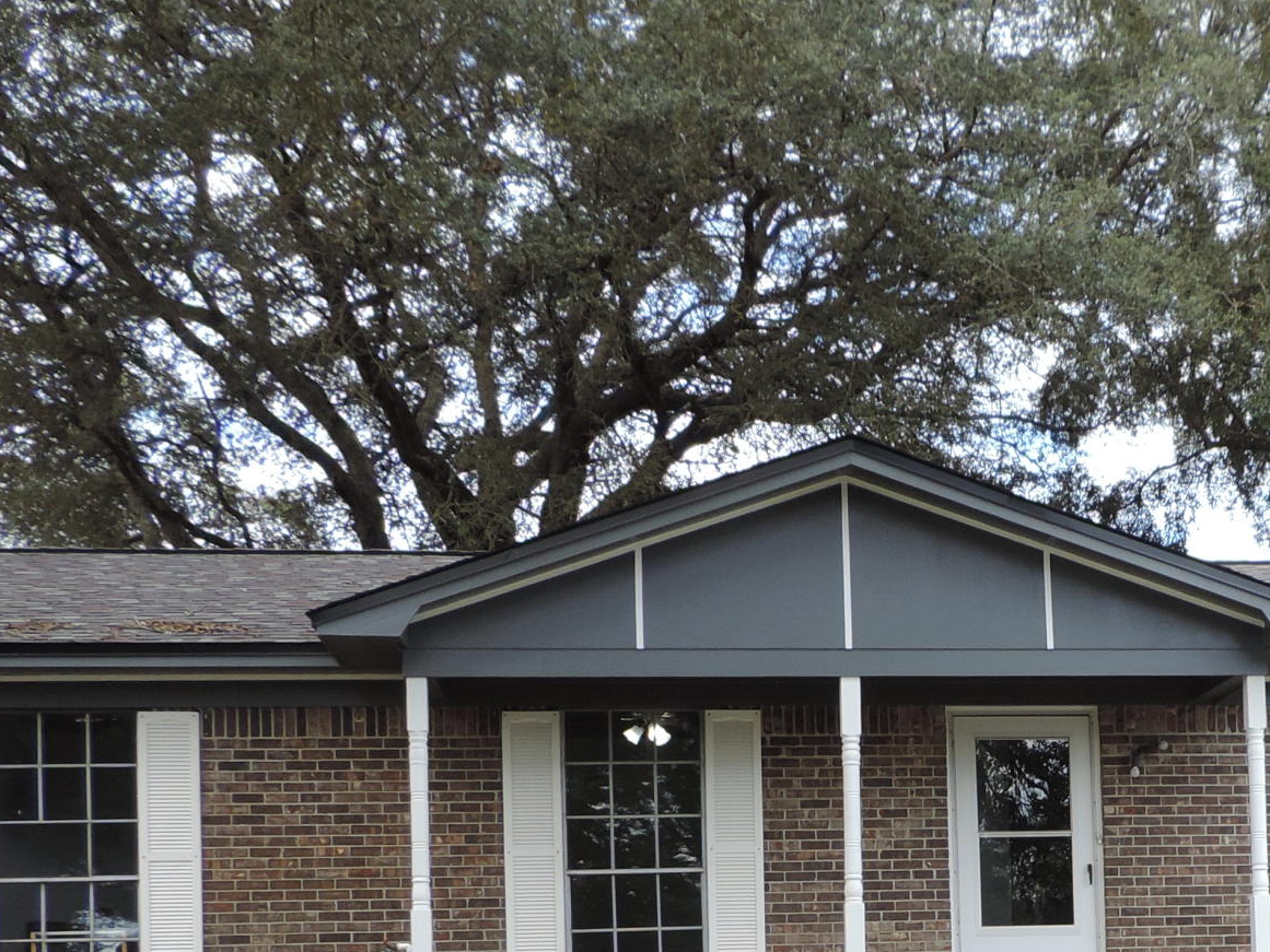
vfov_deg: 22.6
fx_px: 2275
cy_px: 982
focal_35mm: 62
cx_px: 1068
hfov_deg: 30.2
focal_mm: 4.3
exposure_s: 1/250
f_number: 3
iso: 80
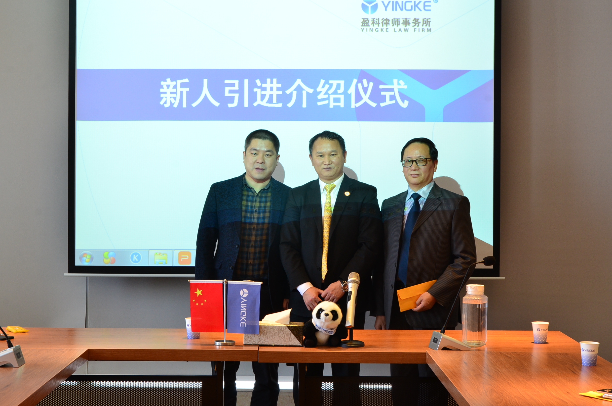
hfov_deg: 28.1
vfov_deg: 18.8
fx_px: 1221
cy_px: 203
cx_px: 306
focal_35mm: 72
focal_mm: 48
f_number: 9
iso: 560
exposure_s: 1/15
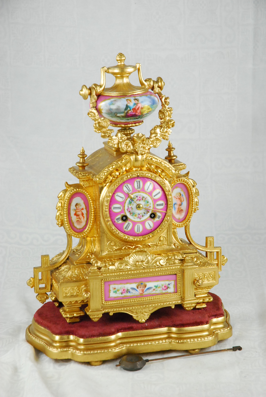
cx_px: 133
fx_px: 1160
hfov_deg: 13.1
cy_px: 198
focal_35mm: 105
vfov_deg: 19.4
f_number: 8
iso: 1250
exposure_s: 1/1000
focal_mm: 70
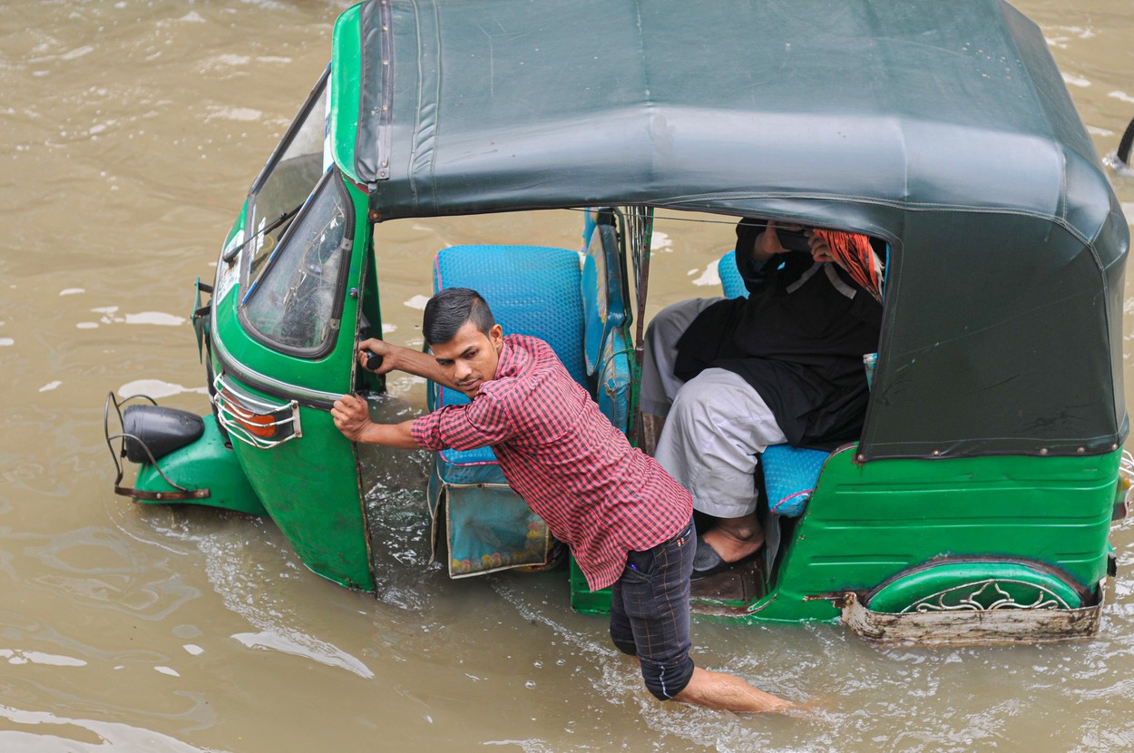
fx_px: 2359
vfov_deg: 18.1
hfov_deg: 27.0
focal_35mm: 75
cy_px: 376
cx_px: 567
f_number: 2.8
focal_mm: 50
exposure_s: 1/500
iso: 200
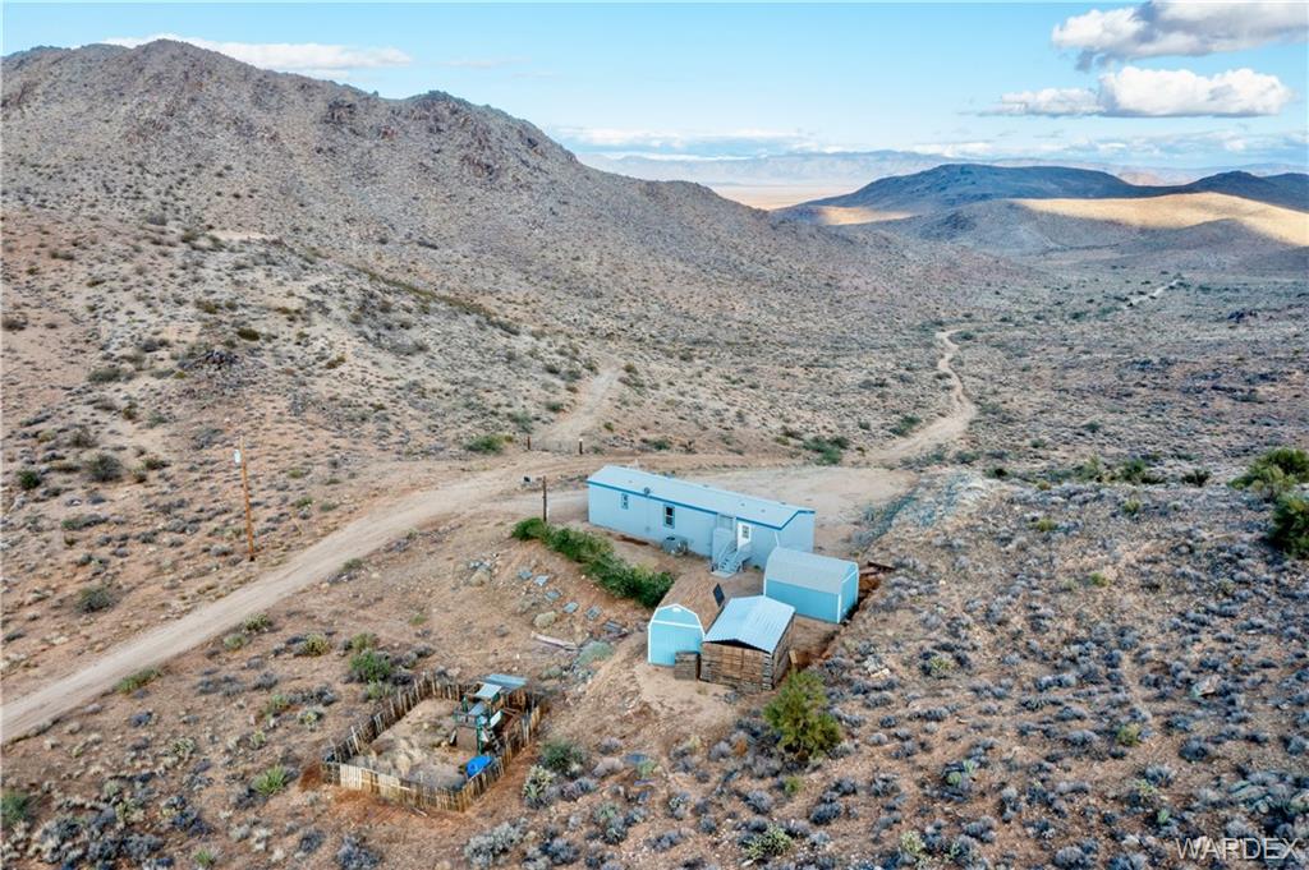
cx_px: 654
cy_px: 435
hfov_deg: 65.5
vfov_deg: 46.3
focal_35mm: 28
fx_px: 1017
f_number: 11
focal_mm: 10.26
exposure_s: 1/50
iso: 100
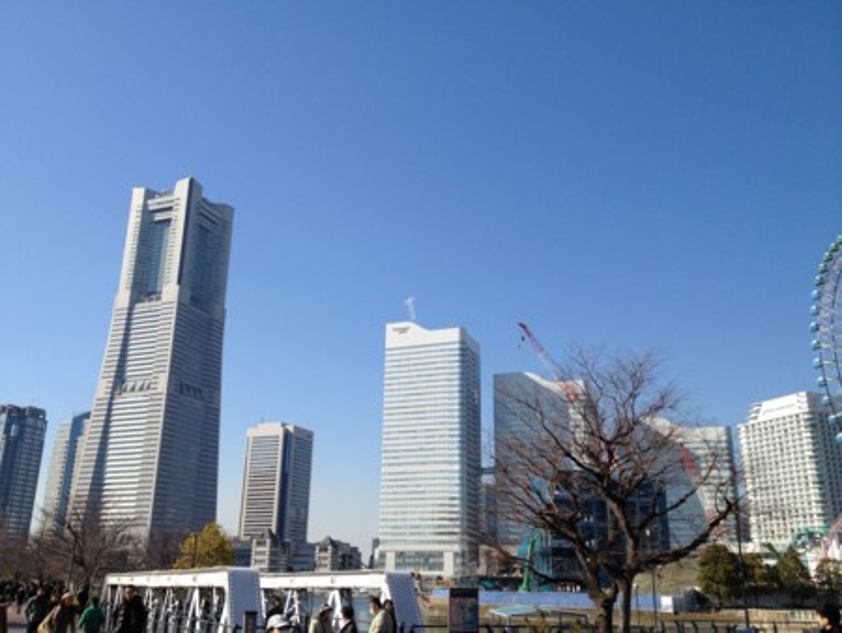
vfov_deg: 40.7
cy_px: 316
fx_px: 852
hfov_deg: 52.6
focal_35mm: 35
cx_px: 421
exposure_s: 1/1905
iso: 50
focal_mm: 4.28
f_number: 2.4
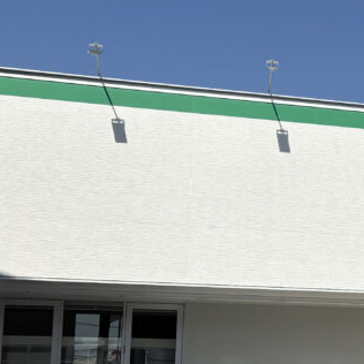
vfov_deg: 18.5
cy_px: 293
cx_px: 631
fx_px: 1106
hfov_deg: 16.1
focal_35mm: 93
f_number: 1.6
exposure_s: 1/8850
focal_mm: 5.96
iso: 50
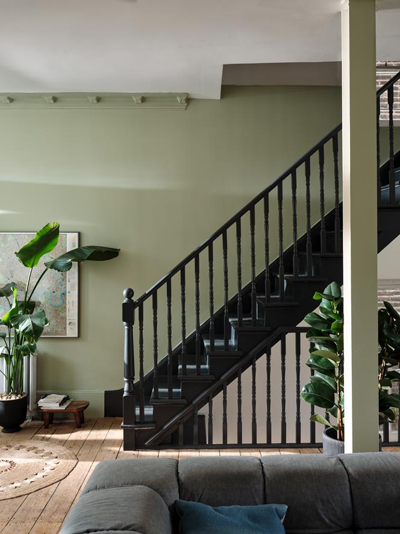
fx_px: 524
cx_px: 200
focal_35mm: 34
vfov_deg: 54.0
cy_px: 267
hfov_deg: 41.8
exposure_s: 4
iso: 100
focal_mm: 42.5
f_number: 9
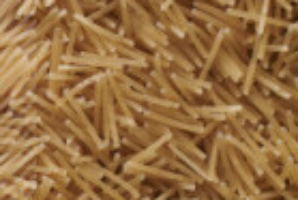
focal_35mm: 288
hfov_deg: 6.7
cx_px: -500
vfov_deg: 4.8
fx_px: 2386
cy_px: 133
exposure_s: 1/100
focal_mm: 50
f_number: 8
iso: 160
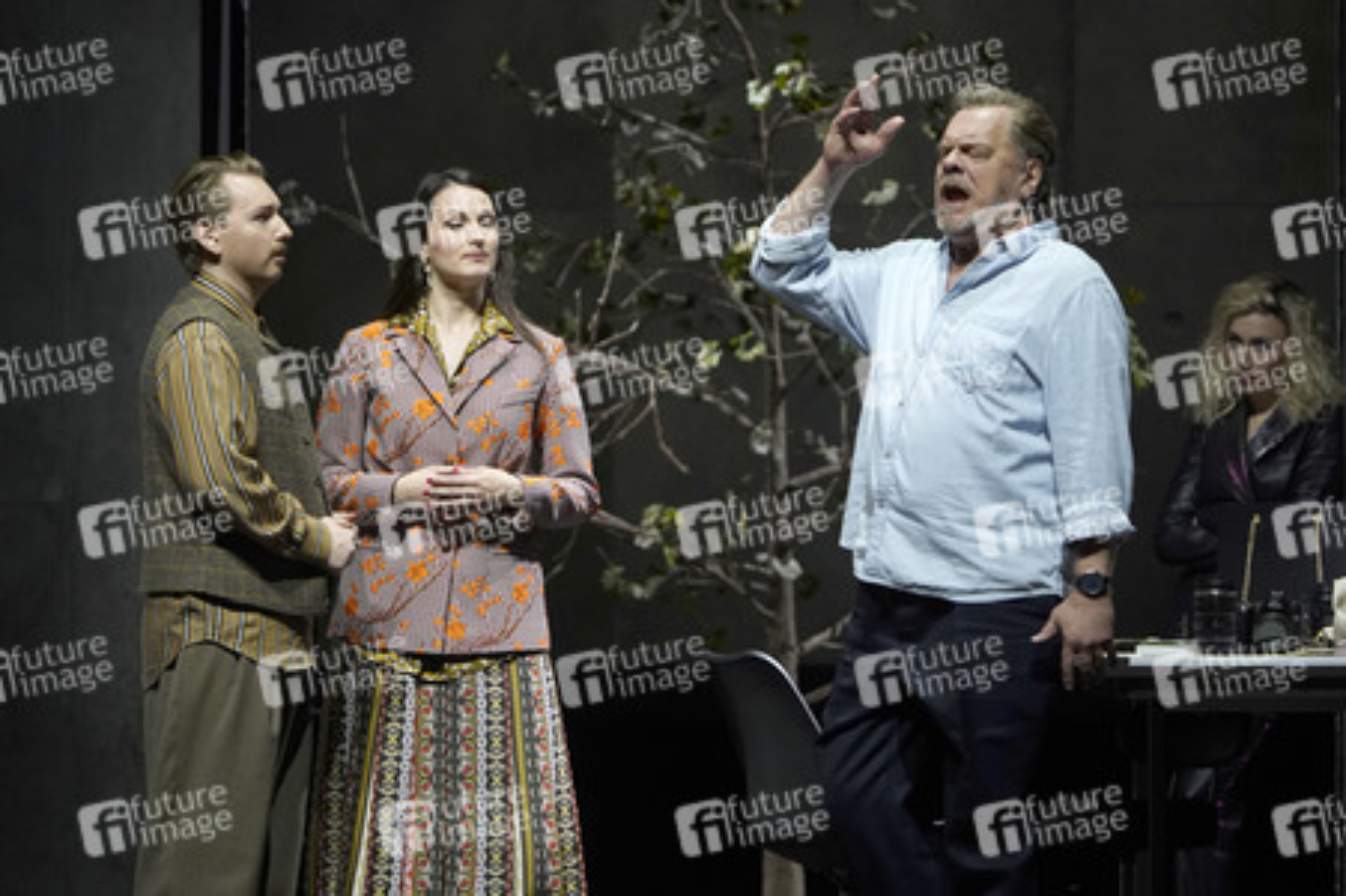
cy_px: 448
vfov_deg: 4.5
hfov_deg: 6.8
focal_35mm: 303
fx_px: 11320
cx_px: 673
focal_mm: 303
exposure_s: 1/125
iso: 3200
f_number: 6.3
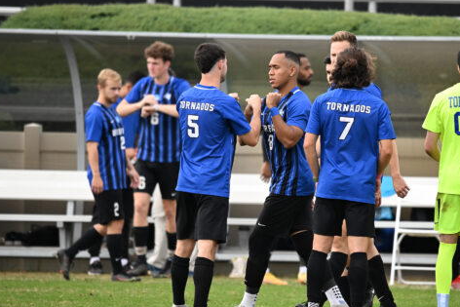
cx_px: 284
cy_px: 153
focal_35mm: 762
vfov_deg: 1.8
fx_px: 9739
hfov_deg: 2.7
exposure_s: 1/2000
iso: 2000
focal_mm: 600
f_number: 6.3
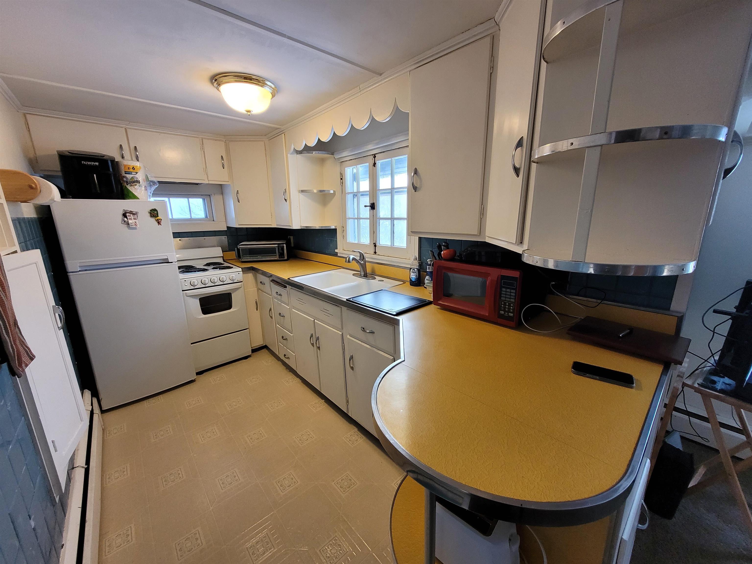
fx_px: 282
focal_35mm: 13
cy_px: 282
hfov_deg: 106.2
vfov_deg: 89.9
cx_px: 376
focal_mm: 1.74
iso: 200
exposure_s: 1/60
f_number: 2.2
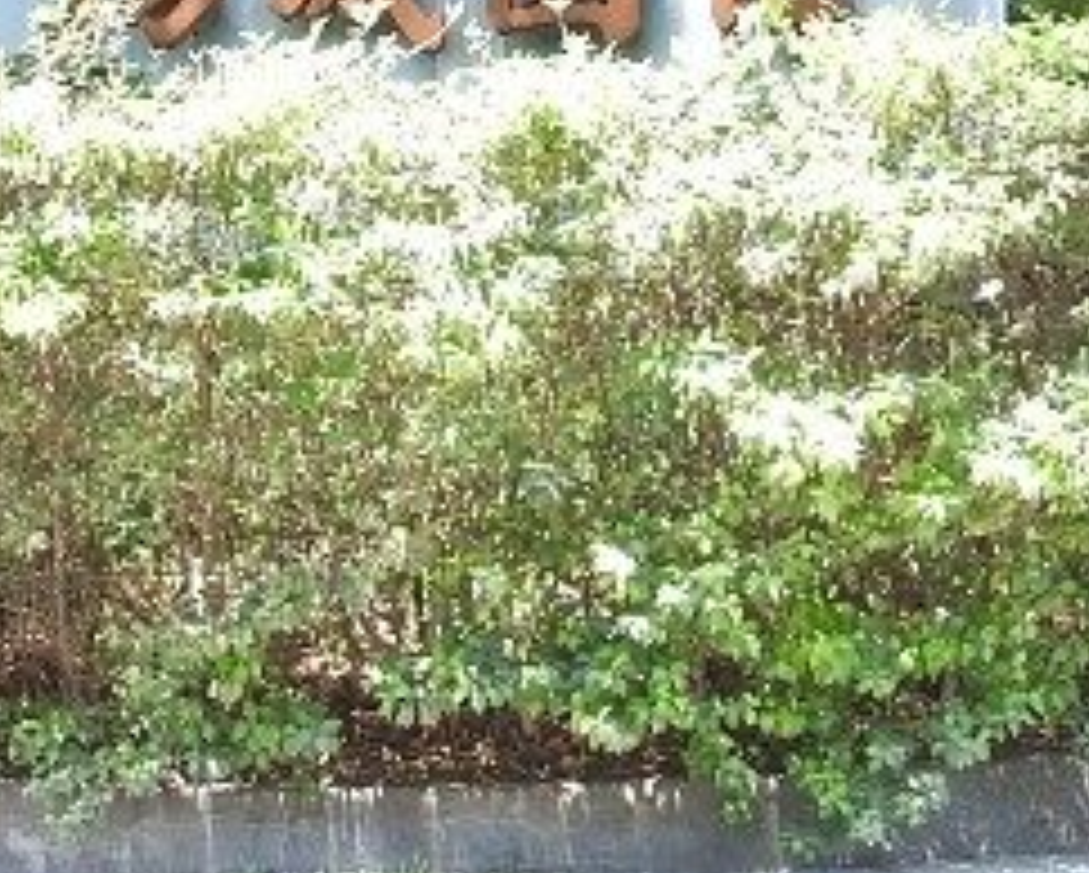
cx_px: 198
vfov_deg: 9.2
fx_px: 5322
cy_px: -351
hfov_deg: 11.6
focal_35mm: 165
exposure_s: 1/160
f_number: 3.8
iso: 100
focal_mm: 7.2
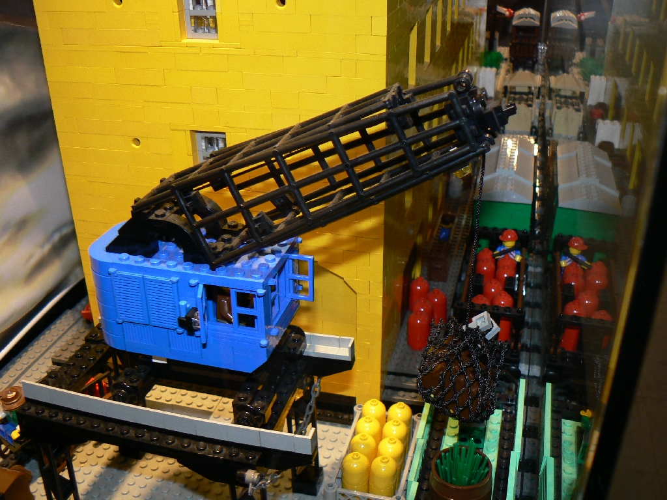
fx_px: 694
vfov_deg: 39.7
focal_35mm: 36
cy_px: 250
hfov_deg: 51.4
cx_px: 334
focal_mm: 6
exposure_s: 1/30
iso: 100
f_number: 2.8
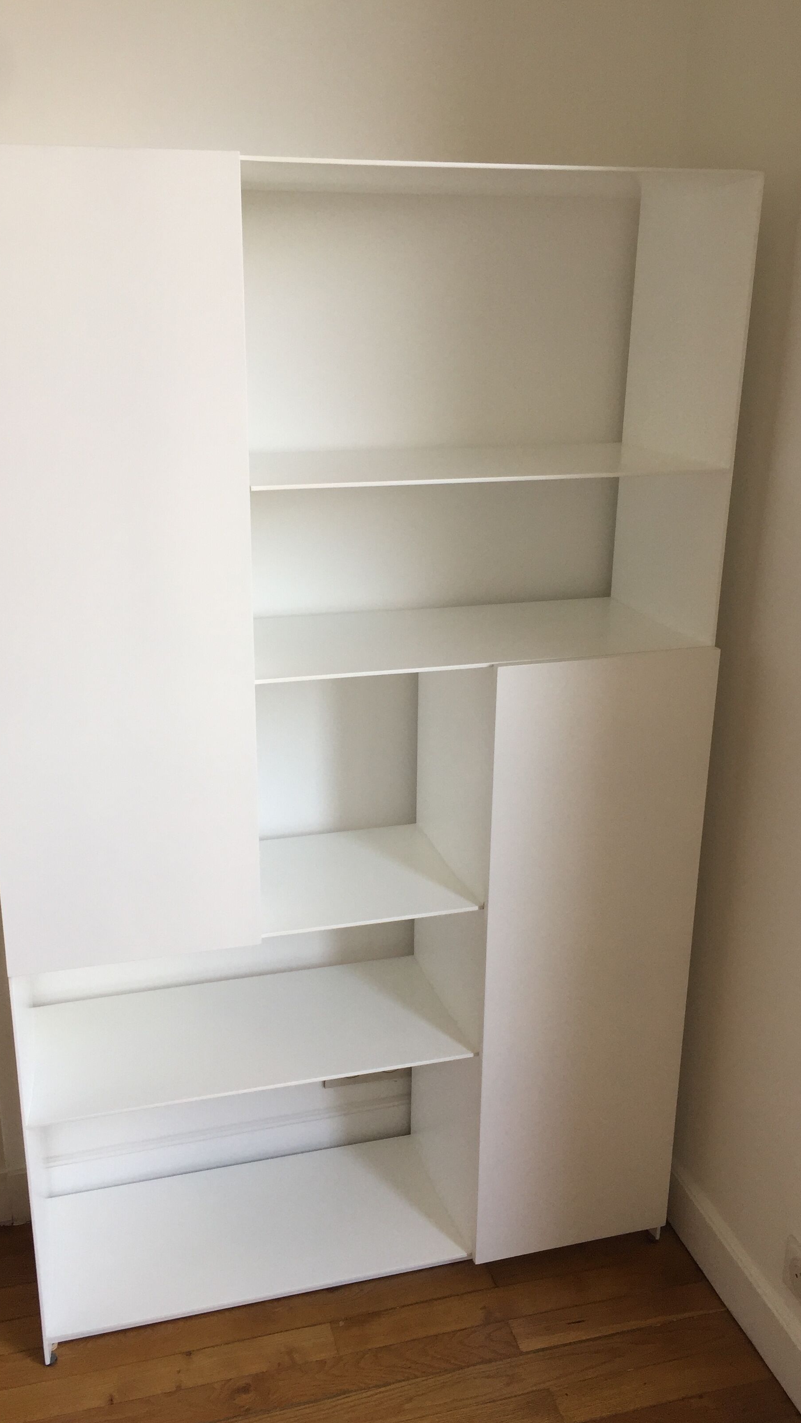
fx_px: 1208
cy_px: 706
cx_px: 358
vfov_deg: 61.0
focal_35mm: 32
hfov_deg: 36.6
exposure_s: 1/100
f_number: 2.2
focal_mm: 4.15
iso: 50
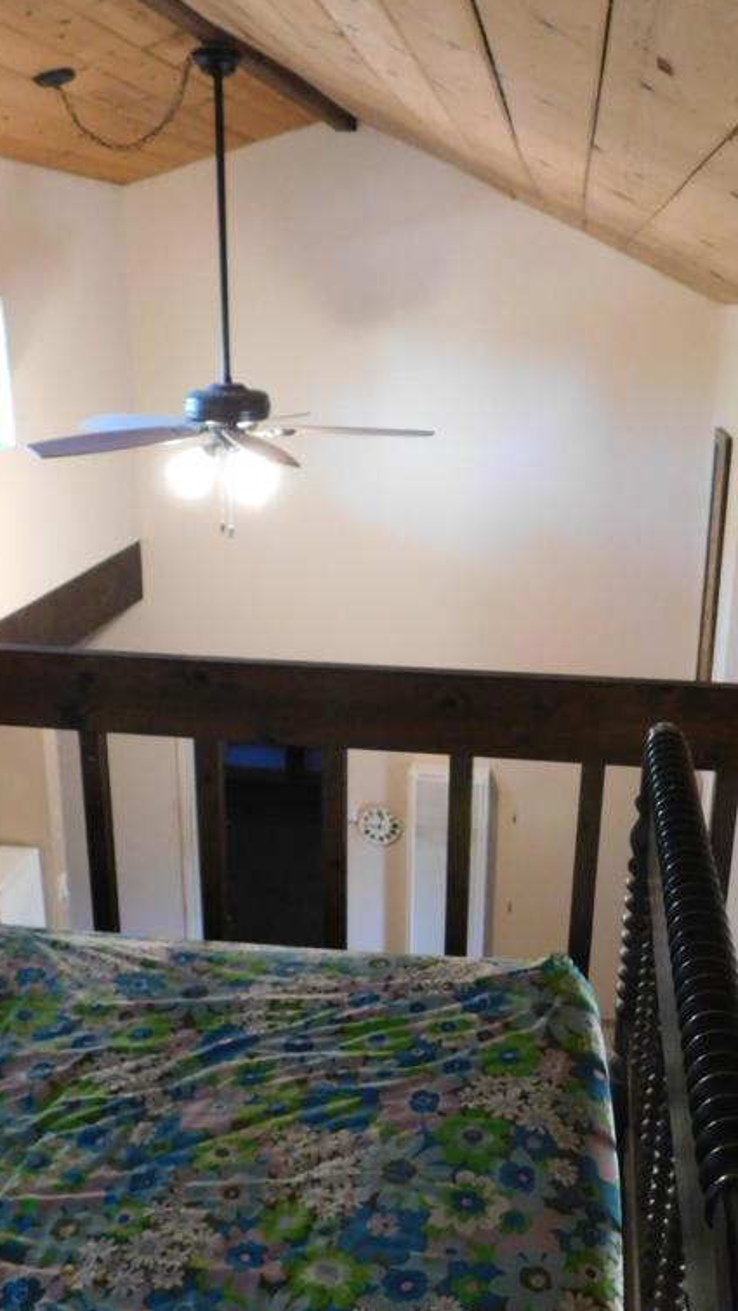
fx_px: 1182
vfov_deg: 58.0
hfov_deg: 34.7
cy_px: 662
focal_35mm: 34
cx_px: 377
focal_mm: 4
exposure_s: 1/25
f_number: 3
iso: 400
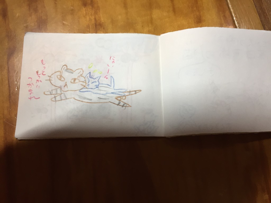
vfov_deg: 48.2
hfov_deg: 61.7
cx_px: 136
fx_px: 227
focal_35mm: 29
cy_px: 102
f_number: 2.2
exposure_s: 1/30
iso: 80
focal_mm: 4.15
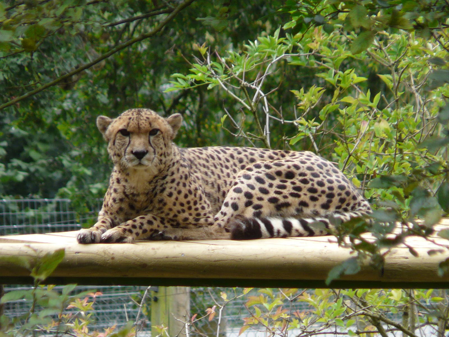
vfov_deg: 1.9
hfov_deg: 2.5
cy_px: 168
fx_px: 10338
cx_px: 224
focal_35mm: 797
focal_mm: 82.1
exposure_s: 1/125
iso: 100
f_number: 4.2
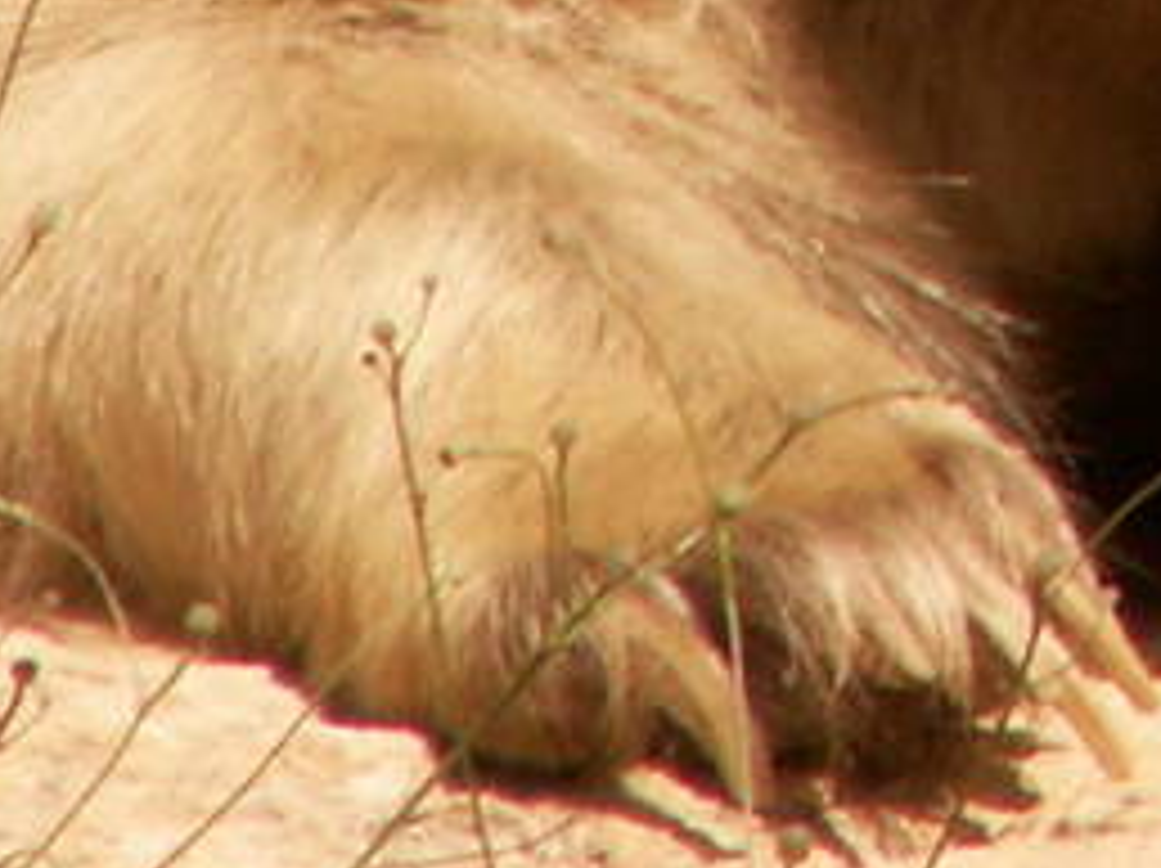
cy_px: -913
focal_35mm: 2305
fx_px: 77236
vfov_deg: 0.6
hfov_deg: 0.9
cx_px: 1904
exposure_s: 1/250
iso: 50
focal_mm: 61.52
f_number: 8
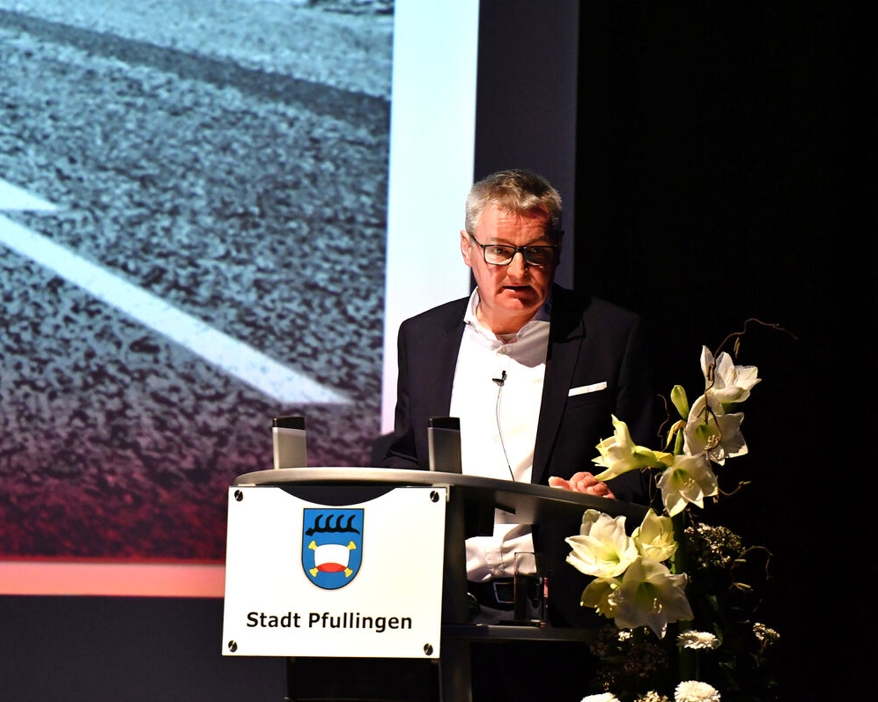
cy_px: 351
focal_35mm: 339
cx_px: 498
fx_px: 8806
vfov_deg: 4.6
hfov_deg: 5.7
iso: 3200
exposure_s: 1/500
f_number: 2.8
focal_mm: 200
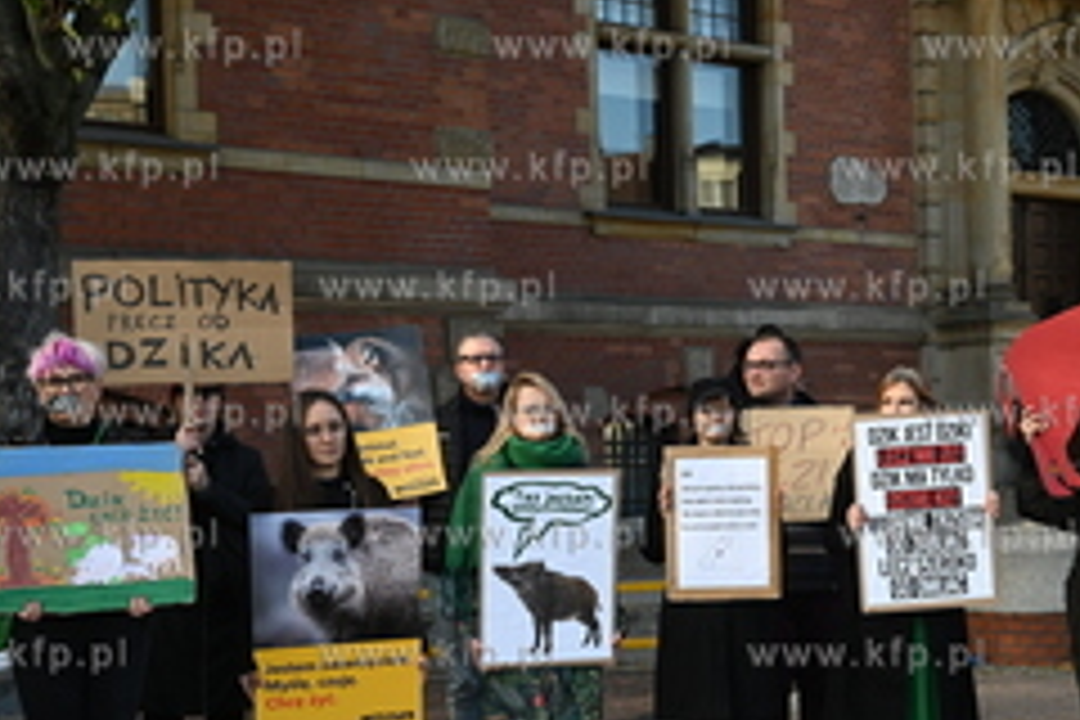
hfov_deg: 32.9
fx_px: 1800
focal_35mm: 60
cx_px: 770
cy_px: 472
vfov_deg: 22.5
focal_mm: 36
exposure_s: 1/1000
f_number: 4
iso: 400
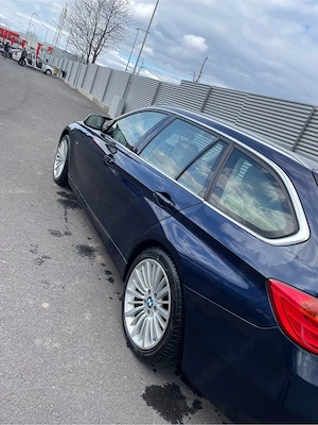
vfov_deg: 67.3
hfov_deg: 53.1
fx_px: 318
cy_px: 212
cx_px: 159
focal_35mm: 26
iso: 32
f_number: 1.6
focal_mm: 4.2
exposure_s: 1/1366
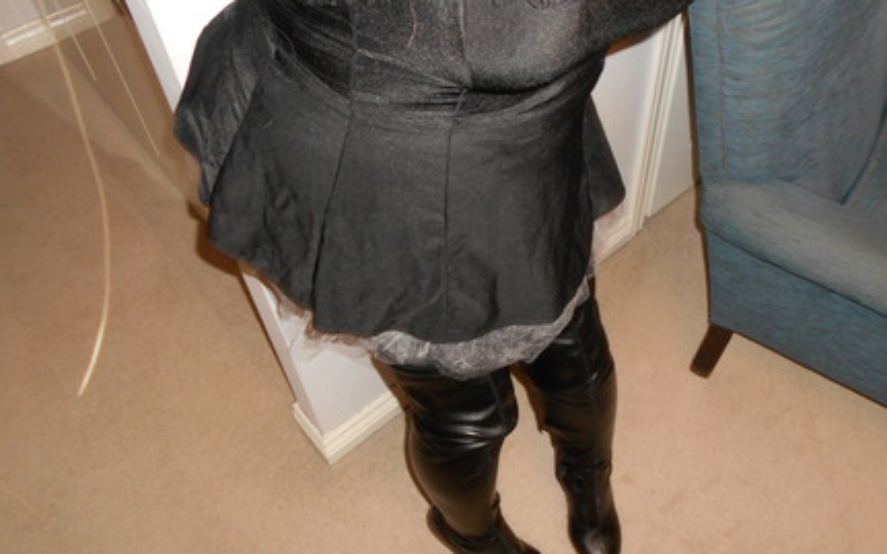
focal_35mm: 32
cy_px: 267
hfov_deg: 59.4
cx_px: 506
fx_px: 773
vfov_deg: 39.4
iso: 220
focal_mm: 4.6
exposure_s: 1/25
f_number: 3.2
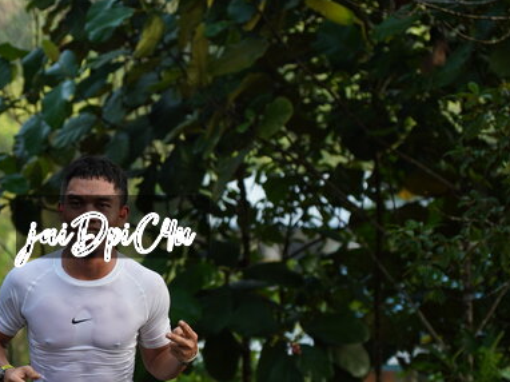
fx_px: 3107
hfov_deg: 9.4
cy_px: 341
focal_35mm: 211
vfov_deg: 7.0
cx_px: 111
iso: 160
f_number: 2.8
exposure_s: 1/500
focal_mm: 70
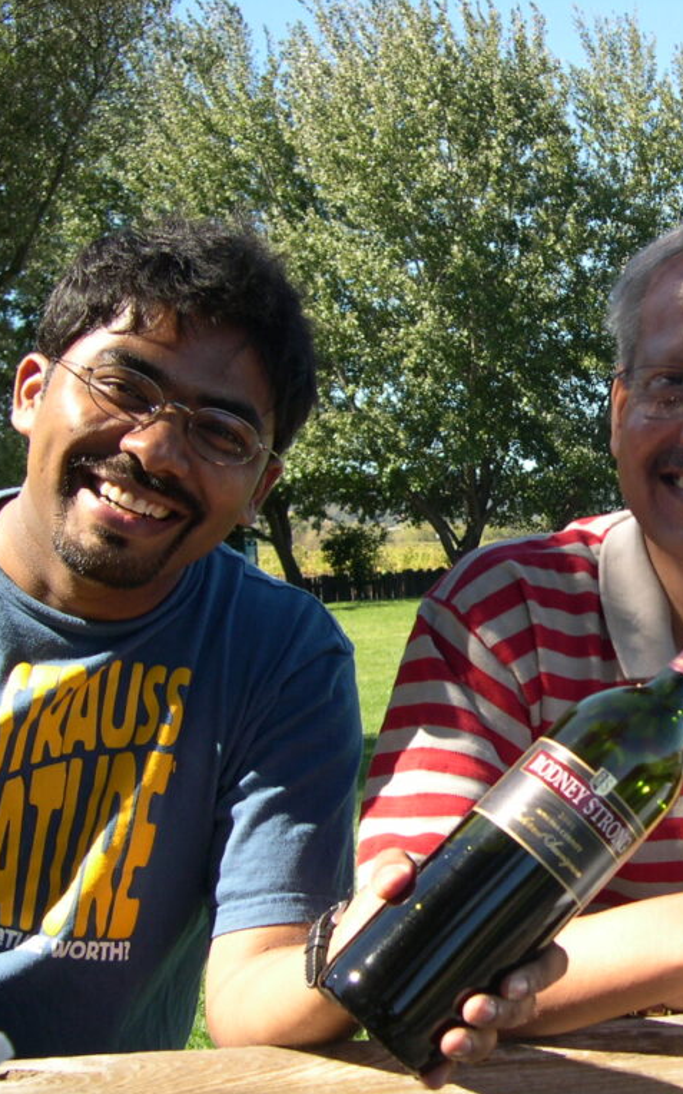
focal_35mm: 54
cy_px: 546
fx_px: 1609
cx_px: 588
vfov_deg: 37.5
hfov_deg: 23.4
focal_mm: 8
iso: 100
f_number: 2.8
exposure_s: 1/479
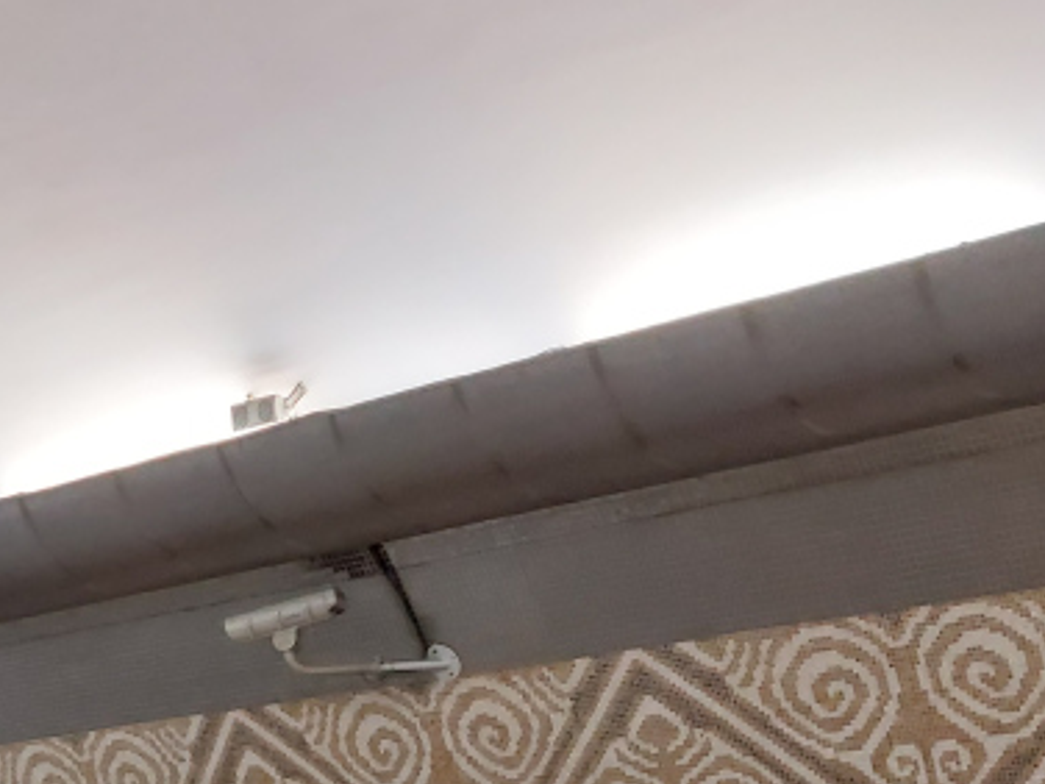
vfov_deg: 16.4
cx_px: -97
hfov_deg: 22.3
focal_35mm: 83
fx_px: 2506
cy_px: 1127
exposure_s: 1/60
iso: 500
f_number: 1.8
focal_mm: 5.23
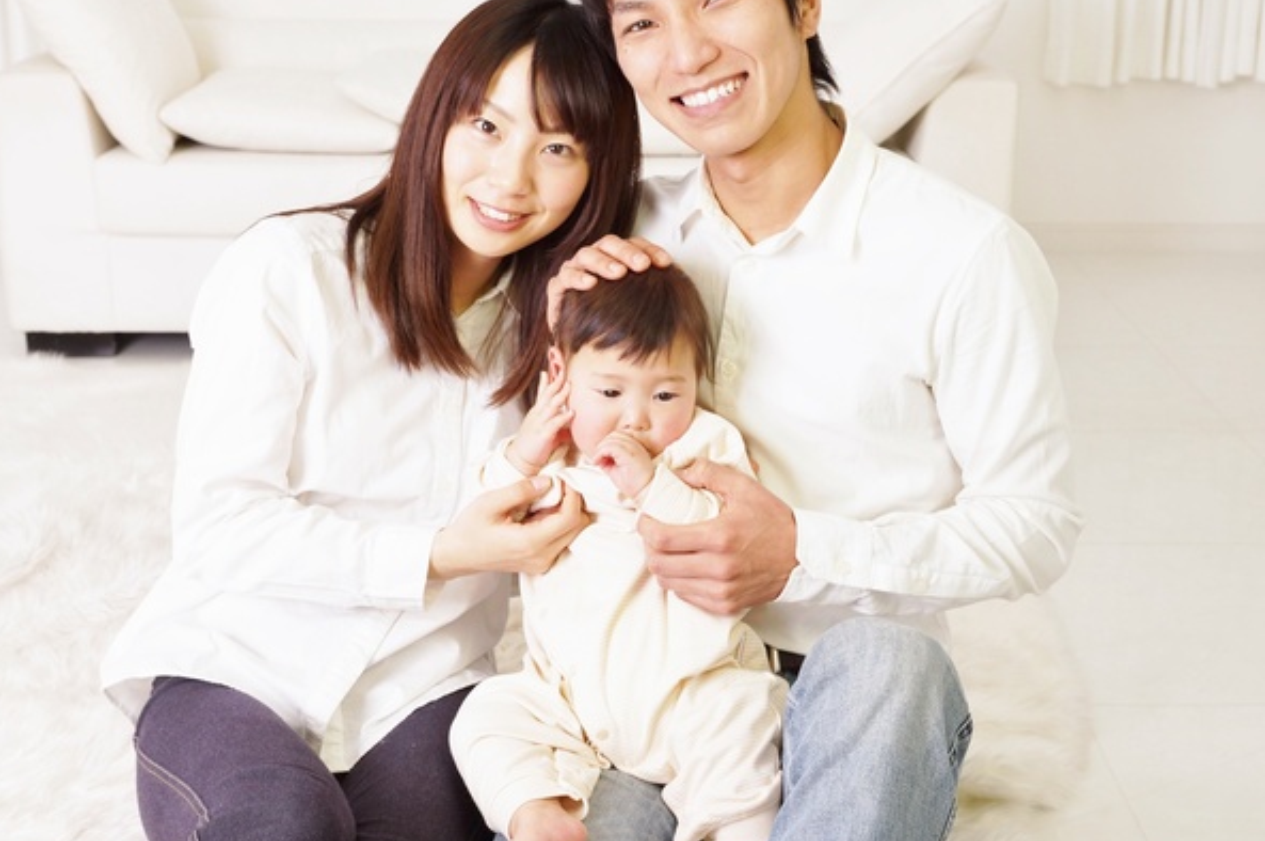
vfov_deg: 26.4
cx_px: 617
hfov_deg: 38.9
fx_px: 1790
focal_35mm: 51
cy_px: 353
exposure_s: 1/80
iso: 200
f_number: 4.5
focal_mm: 28
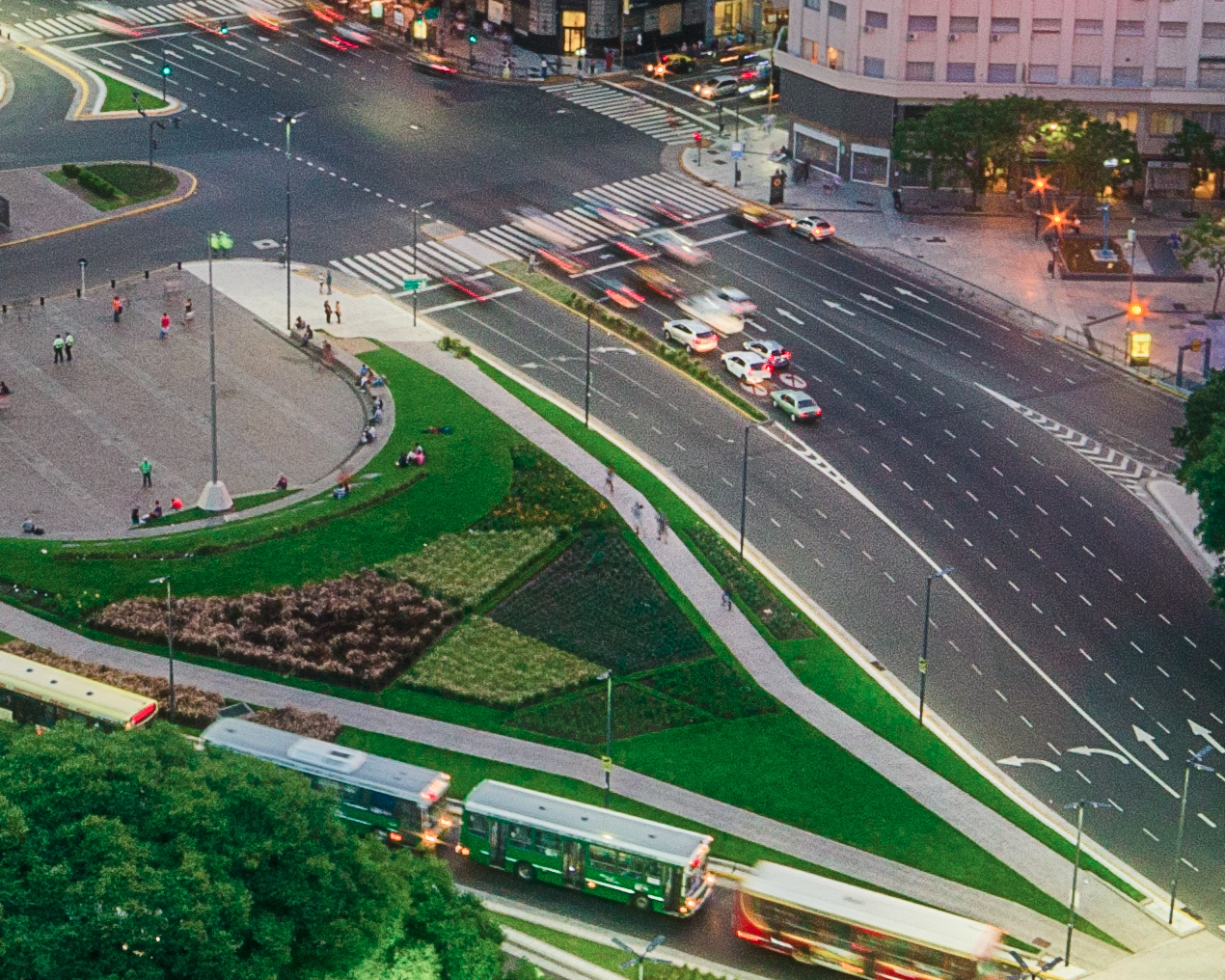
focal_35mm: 76
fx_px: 2755
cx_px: 606
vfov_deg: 19.8
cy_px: 112
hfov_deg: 25.1
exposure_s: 1
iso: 100
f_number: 16
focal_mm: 14
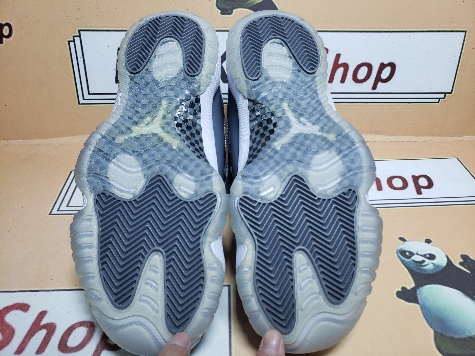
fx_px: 357
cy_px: 178
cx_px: 238
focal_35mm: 26
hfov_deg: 67.3
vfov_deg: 53.1
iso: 50
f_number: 2.4
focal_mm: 4.3
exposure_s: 1/218
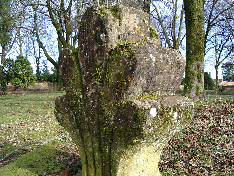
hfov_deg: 49.0
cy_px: 88
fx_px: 257
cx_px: 117
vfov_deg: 37.7
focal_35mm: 38
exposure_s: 1/80
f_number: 4.8
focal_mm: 5.8
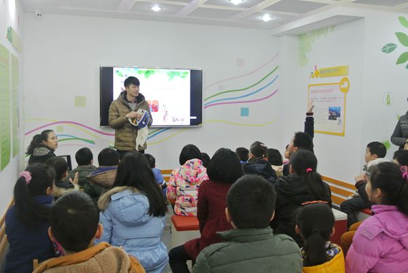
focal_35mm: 37
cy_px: 136
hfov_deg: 51.8
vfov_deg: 36.1
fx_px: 420
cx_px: 204
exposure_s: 1/40
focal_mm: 14
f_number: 4
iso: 800
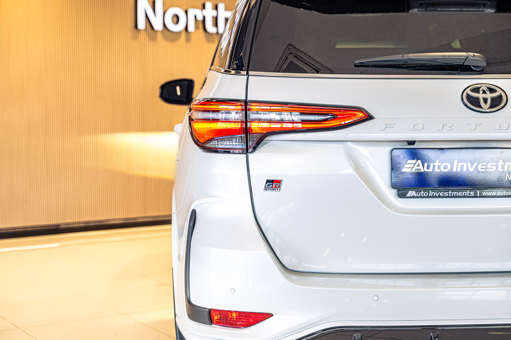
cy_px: 170
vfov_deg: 22.3
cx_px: 256
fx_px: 866
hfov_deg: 32.9
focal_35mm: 61
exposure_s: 1/160
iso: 1000
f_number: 3.5
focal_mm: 61
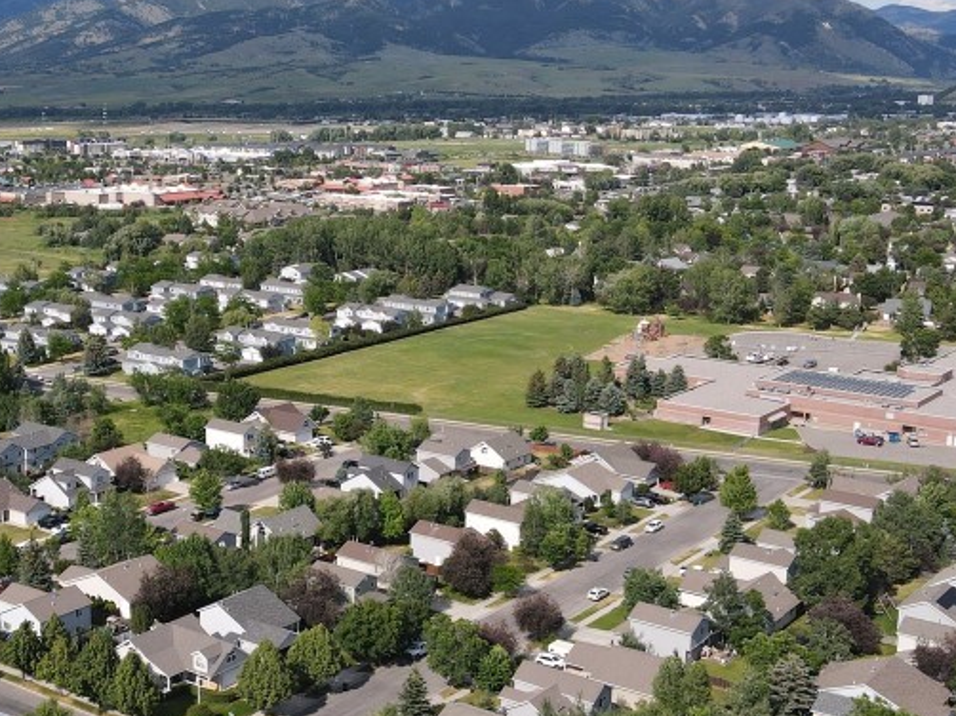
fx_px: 1353
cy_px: 408
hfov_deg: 38.4
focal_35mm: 49
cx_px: 305
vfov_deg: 29.6
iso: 100
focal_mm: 4.5
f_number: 2.8
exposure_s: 1/725
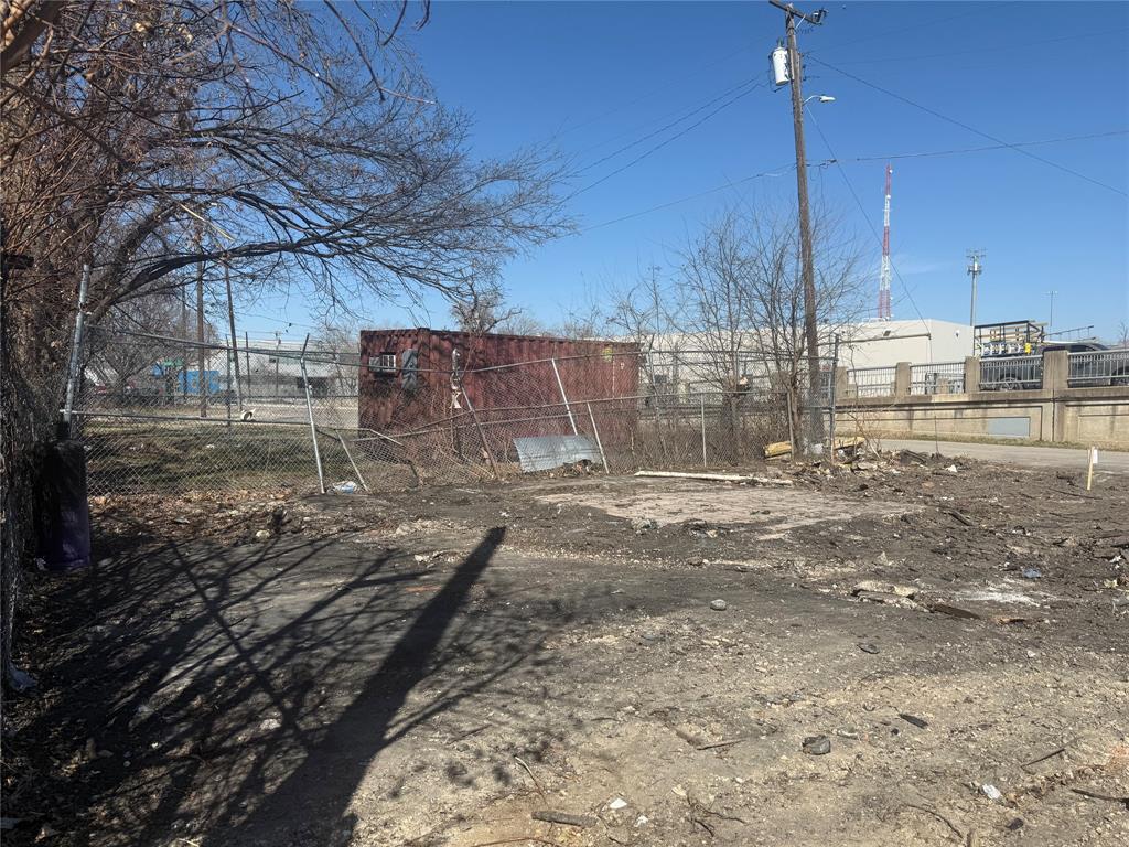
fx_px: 783
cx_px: 564
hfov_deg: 71.6
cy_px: 424
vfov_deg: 56.8
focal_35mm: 24
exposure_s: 1/4975
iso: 80
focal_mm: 6.76
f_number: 1.78
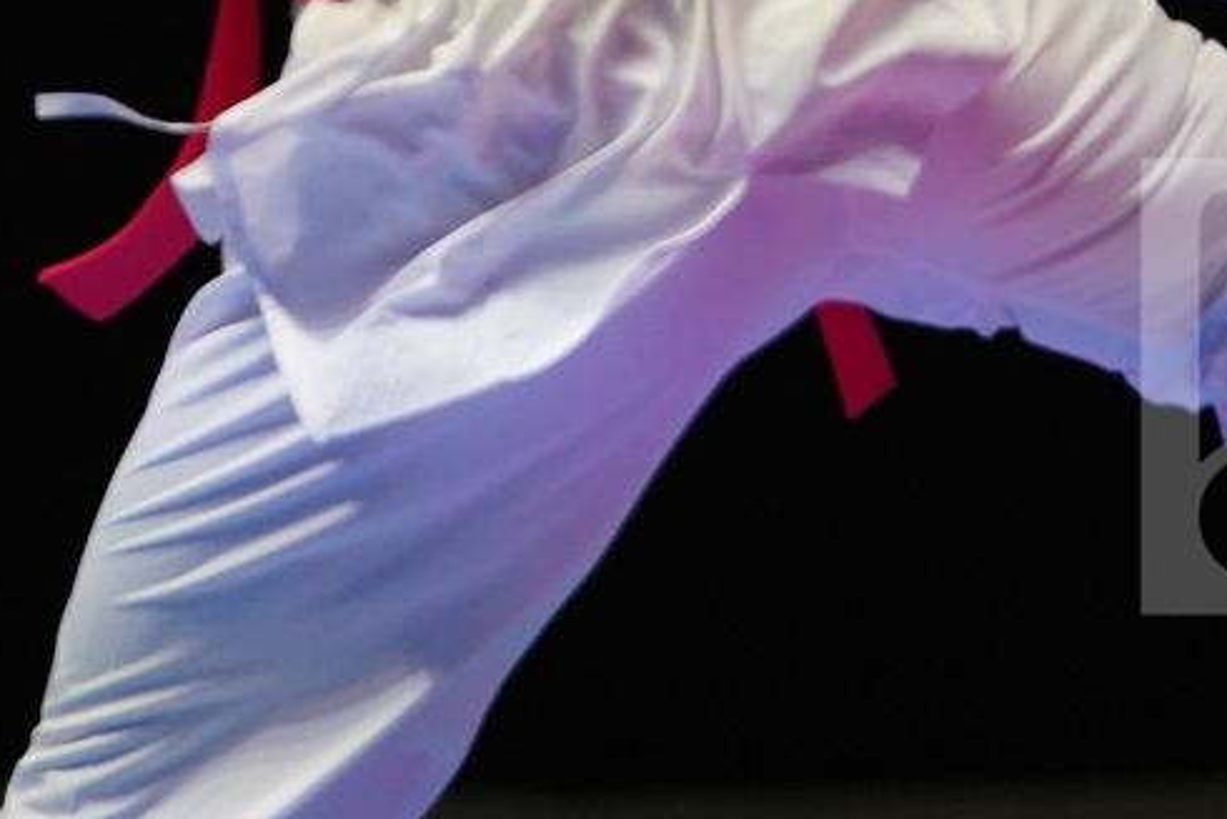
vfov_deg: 1.9
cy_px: -503
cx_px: 1375
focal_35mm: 735
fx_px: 25057
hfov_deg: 2.8
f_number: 2.8
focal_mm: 200
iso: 2000
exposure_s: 1/1000
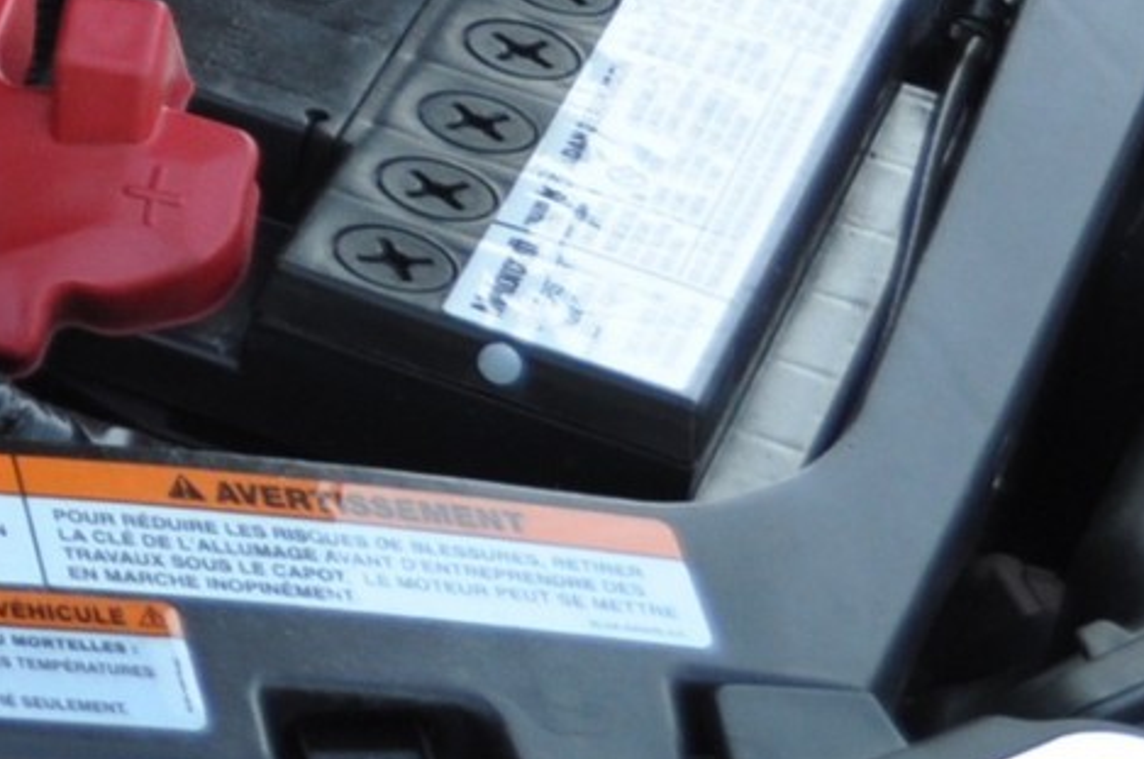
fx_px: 7106
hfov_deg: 8.4
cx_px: -1642
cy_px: -1068
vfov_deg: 5.9
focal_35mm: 224
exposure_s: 1/125
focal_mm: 28
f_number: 5.6
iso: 360
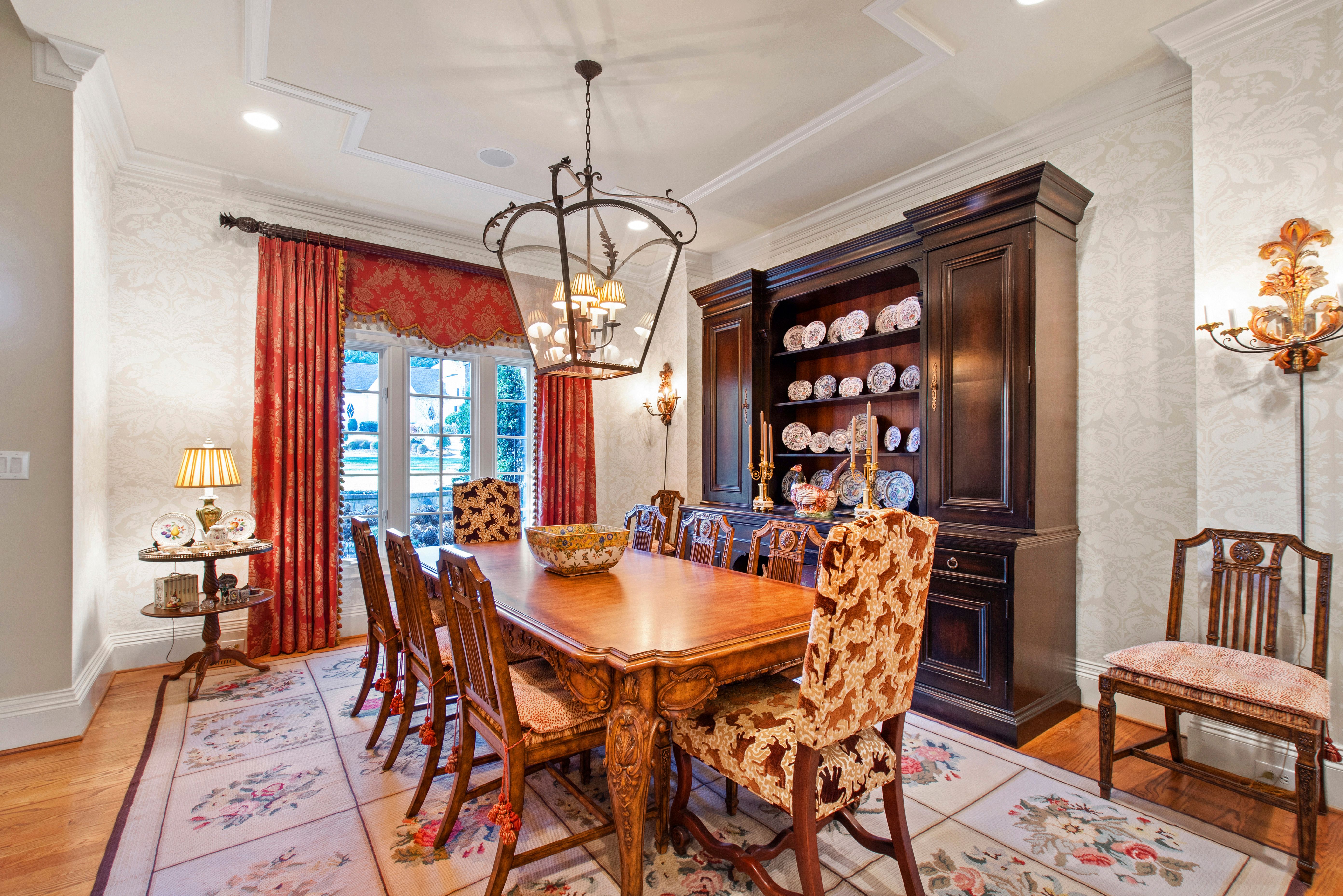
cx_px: 672
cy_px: 448
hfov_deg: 100.4
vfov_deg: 77.3
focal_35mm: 15
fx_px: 560
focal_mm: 10
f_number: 8
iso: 100
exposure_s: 2.5
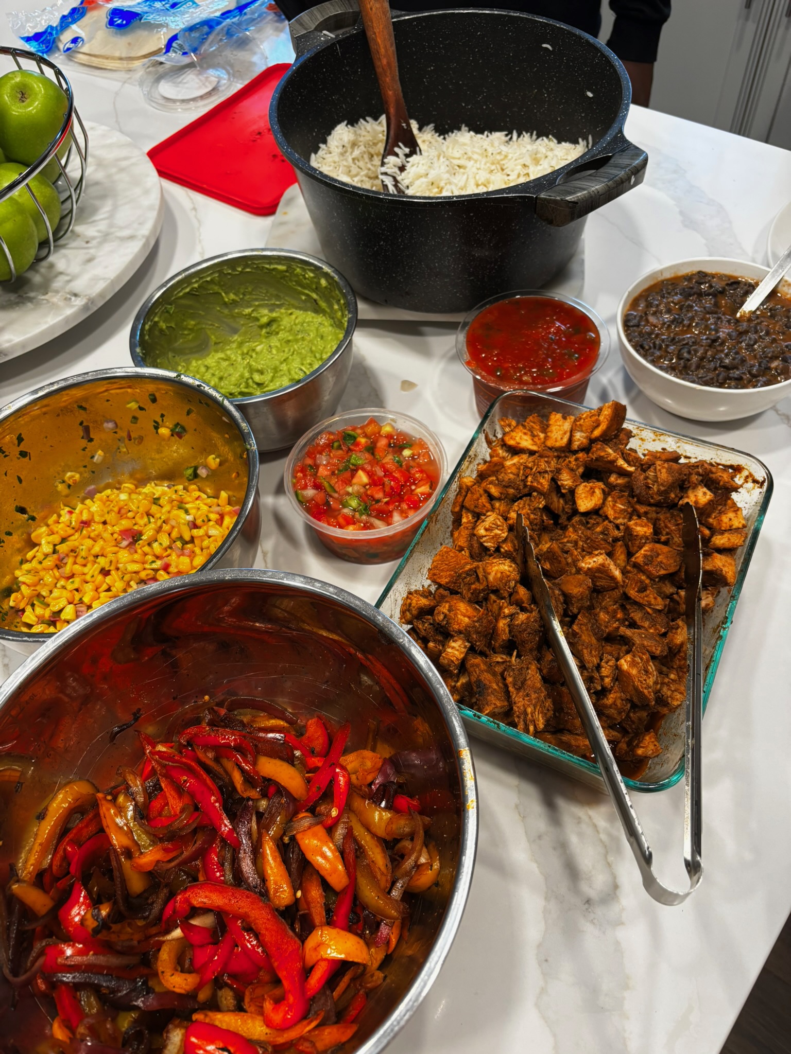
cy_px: 527
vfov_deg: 67.3
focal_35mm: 26
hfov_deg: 53.1
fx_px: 792
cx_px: 396
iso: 125
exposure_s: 1/60
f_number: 1.6
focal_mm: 5.96
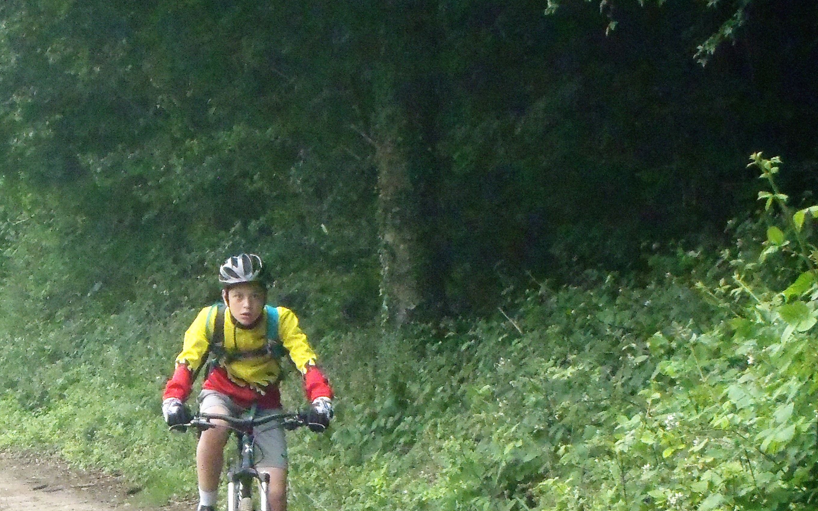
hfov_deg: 8.9
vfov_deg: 5.6
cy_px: 415
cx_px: 275
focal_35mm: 235
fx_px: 5238
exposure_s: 1/320
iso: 800
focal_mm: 25
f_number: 5.9
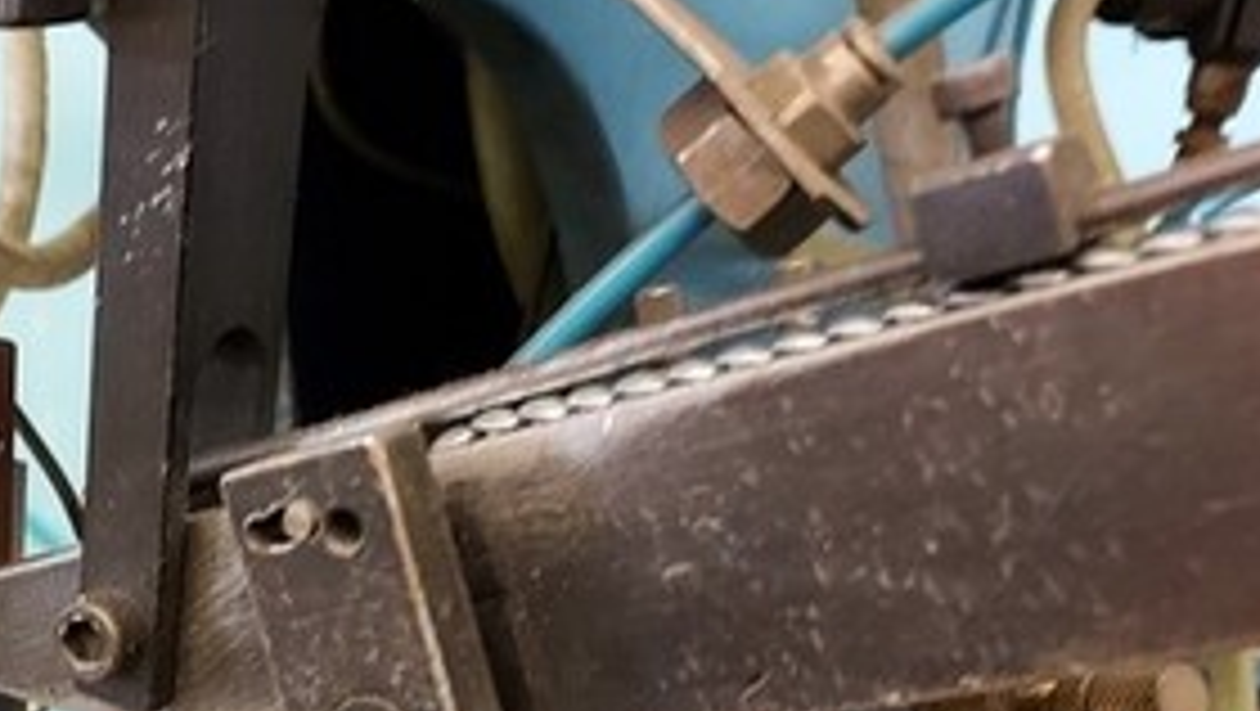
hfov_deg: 34.9
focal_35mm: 56
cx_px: 104
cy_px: 639
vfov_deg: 21.0
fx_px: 1872
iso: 500
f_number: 1.8
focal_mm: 5.23
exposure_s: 1/24
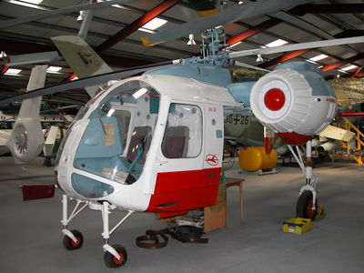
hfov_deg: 52.6
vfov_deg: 40.7
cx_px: 182
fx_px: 368
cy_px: 136
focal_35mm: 35
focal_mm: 8.9
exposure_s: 1/60
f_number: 2.8
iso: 200
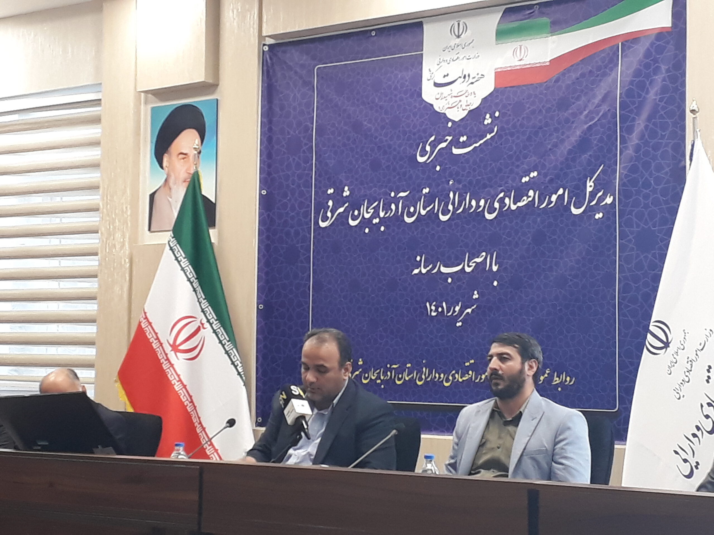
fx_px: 557
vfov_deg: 51.4
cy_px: 268
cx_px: 357
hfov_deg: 65.3
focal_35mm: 27
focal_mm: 3.6
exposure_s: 1/33
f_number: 1.9
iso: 80
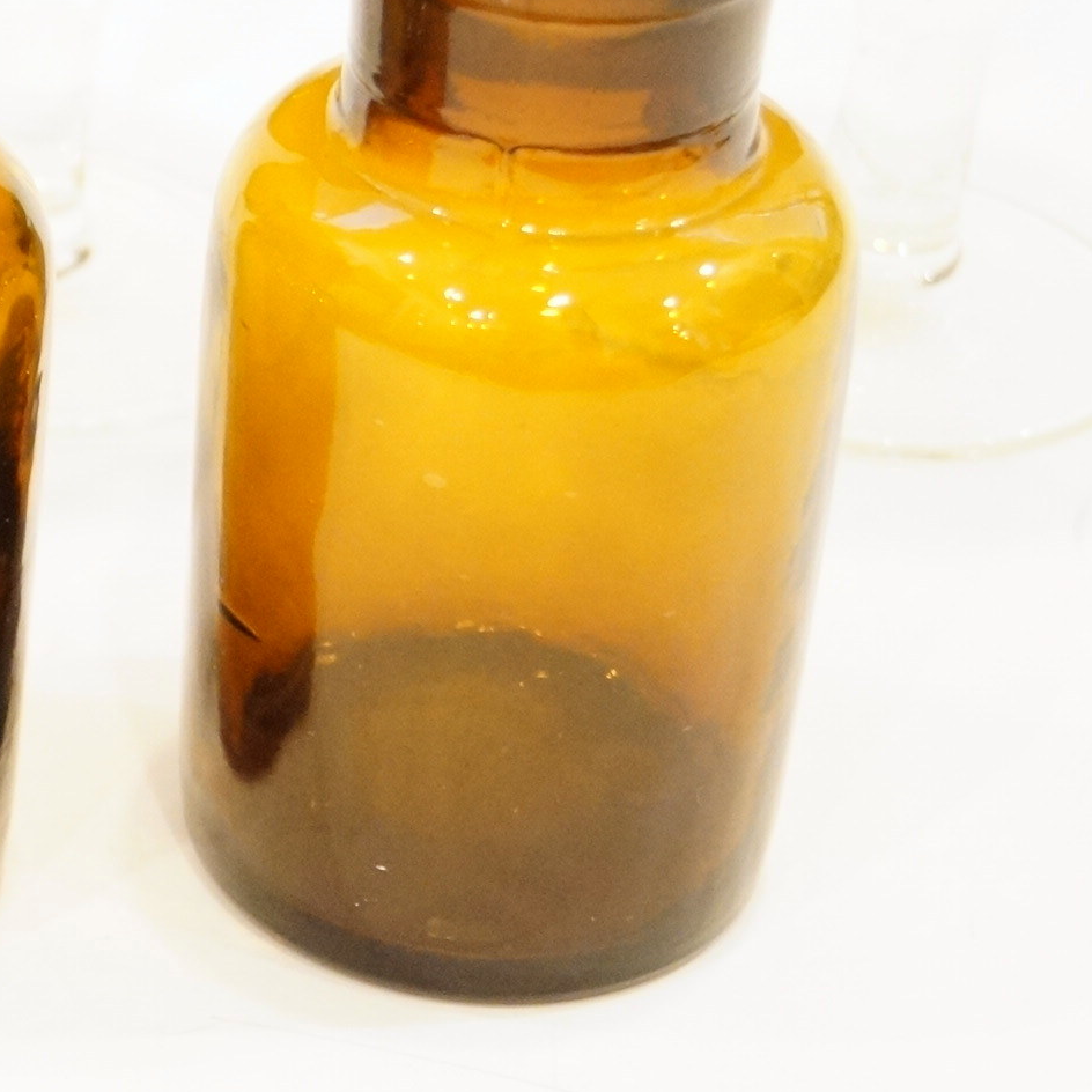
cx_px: -248
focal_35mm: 132
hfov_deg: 12.9
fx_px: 4711
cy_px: 381
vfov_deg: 13.2
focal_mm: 40
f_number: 5
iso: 3200
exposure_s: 1/30
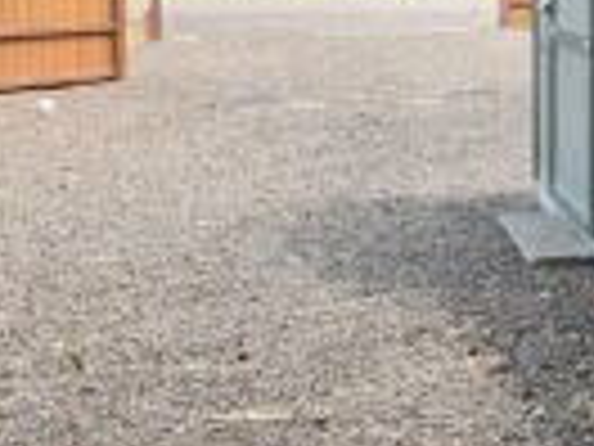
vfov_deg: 16.6
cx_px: 864
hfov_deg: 19.6
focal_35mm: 88
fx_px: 1510
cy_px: 68
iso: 25
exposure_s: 1/177
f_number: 1.8
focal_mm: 3
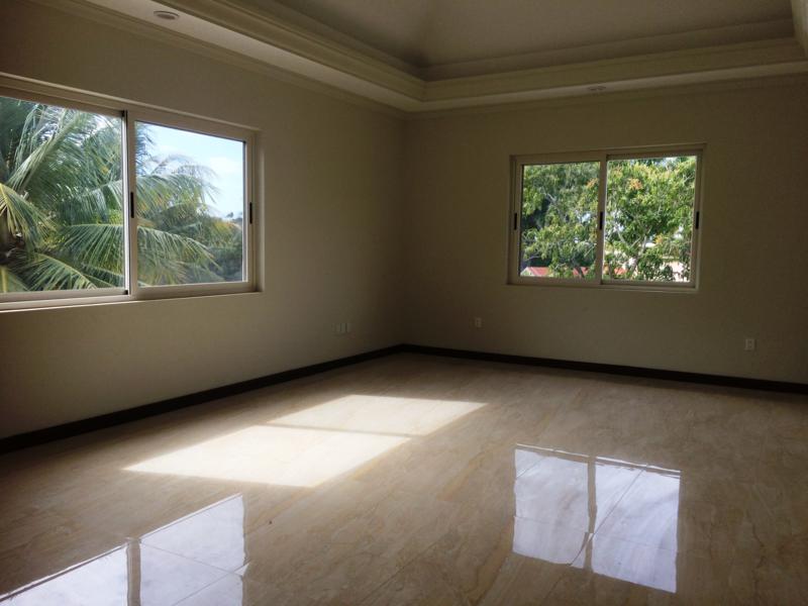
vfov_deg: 48.2
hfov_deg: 61.7
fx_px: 677
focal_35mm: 29
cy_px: 303
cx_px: 404
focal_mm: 4.15
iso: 32
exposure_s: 1/295
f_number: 2.2
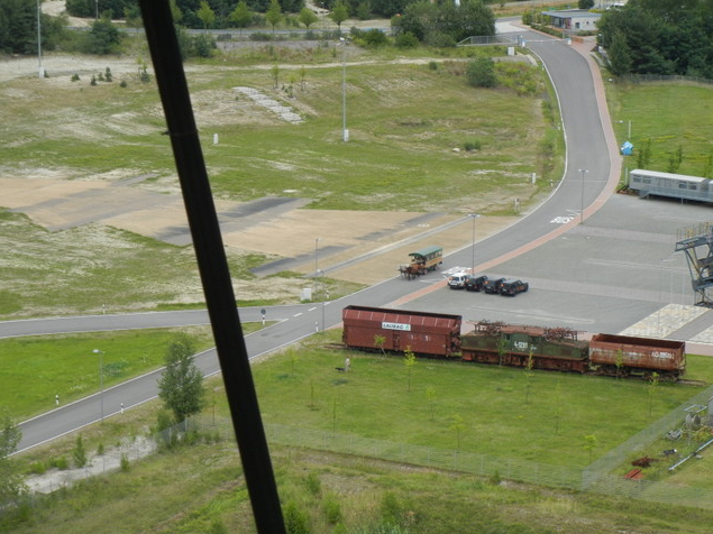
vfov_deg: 12.7
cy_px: 268
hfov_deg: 16.8
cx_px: 355
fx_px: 2409
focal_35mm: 117
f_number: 4.6
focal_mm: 20.9
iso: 160
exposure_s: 1/283
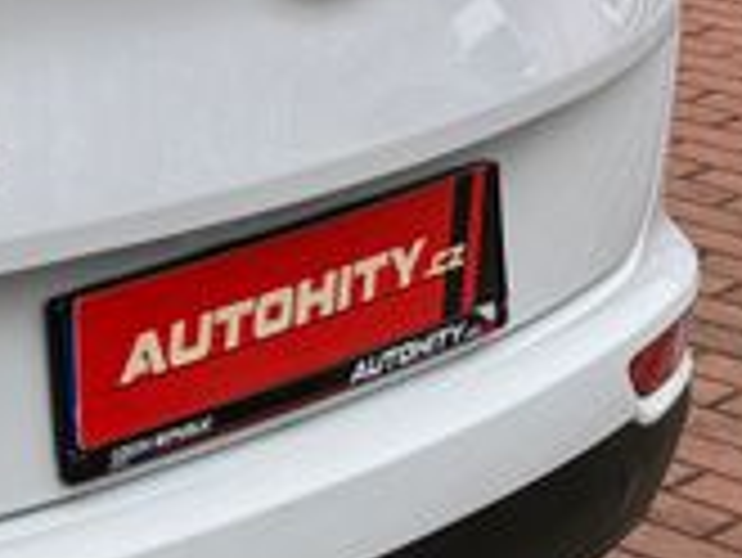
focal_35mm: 149
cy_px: 32
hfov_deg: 11.4
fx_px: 3196
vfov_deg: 9.9
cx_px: -922
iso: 80
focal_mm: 6.86
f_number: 1.78
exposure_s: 1/1980
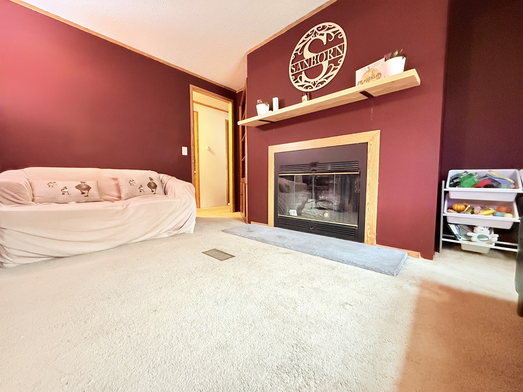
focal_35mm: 14
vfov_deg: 85.7
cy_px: 196
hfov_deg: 102.1
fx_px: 212
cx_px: 262
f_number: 2.2
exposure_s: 1/60
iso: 1000
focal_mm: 2.22
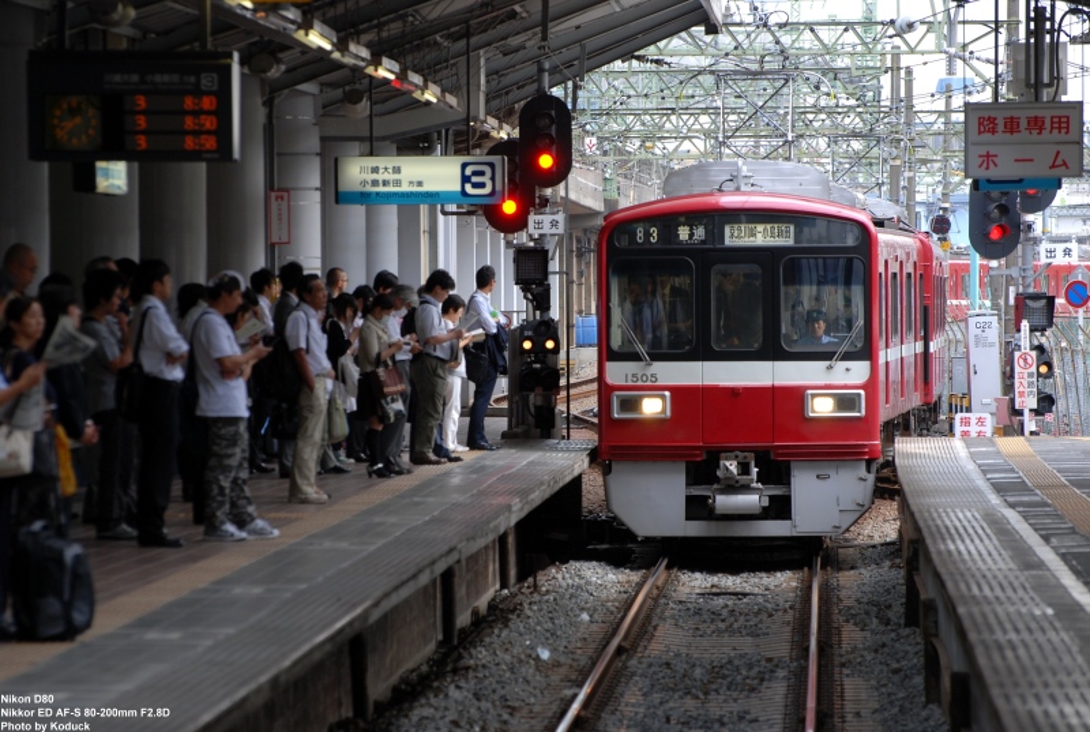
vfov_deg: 5.4
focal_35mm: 255
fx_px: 7737
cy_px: 366
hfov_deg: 8.1
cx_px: 545
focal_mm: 170
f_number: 5
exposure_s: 1/160
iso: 200
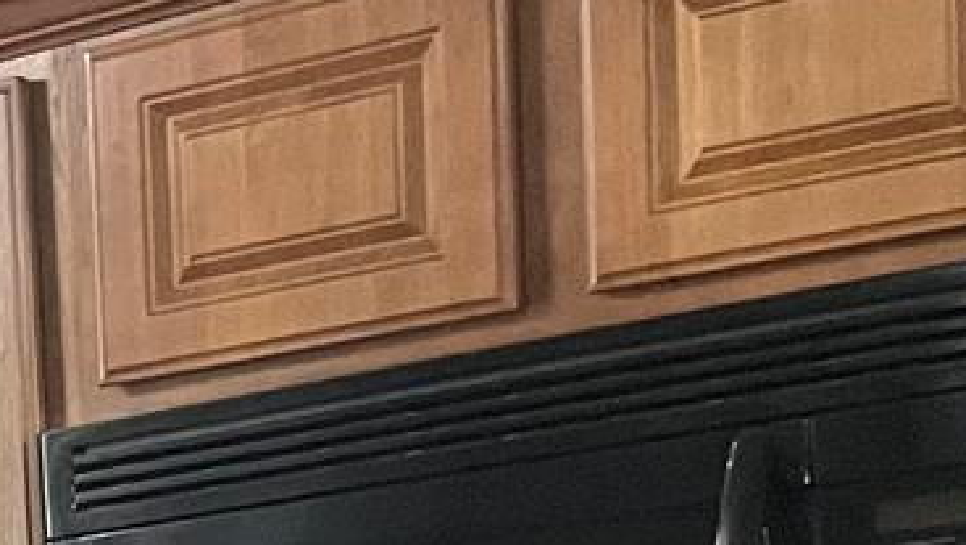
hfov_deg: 11.7
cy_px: 1622
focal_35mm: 158
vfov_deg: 6.9
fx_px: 4050
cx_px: -1150
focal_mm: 4.2
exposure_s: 1/60
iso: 160
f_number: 1.6
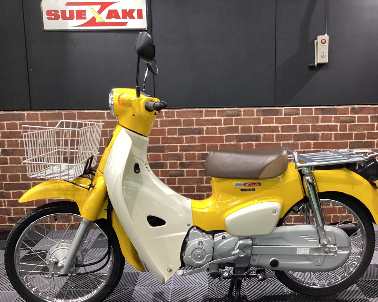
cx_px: 212
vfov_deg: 41.1
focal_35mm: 36
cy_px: 156
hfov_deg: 50.2
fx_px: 403
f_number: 2.4
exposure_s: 1/50
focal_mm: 3.3
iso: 250
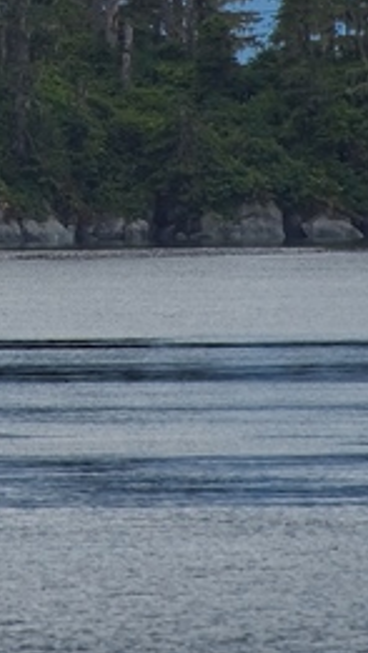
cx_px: -273
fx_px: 19584
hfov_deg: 1.1
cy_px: -123
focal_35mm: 1130
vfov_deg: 1.9
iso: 100
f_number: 8
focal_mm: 220
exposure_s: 1/500
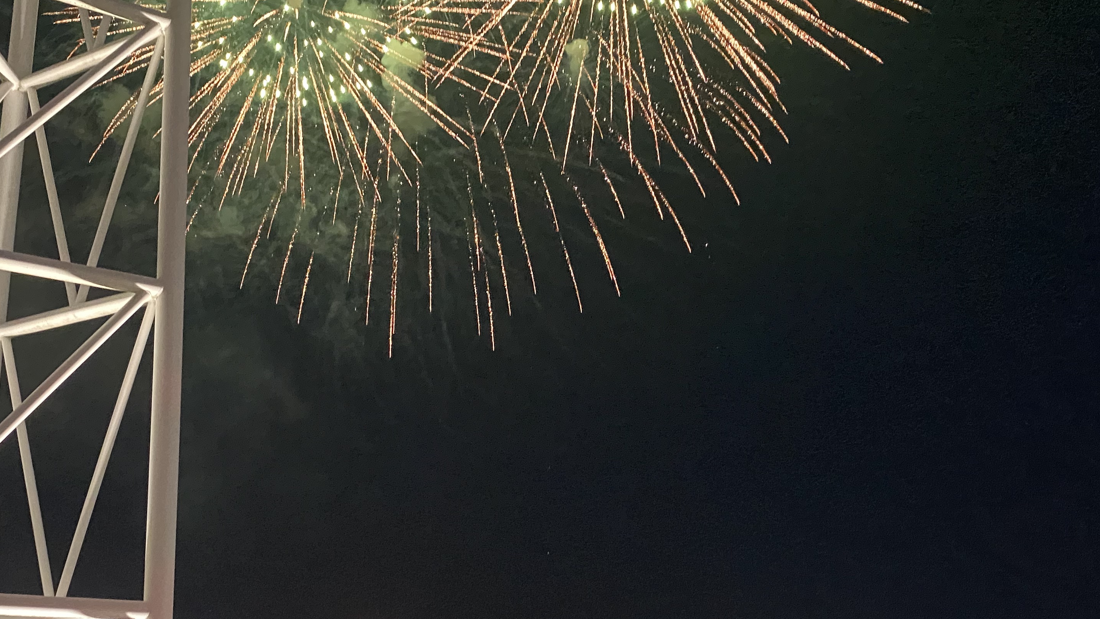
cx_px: 510
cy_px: 415
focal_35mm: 40
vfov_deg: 29.5
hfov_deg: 50.4
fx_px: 1167
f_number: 1.8
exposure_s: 1/30
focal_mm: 4.25
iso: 800
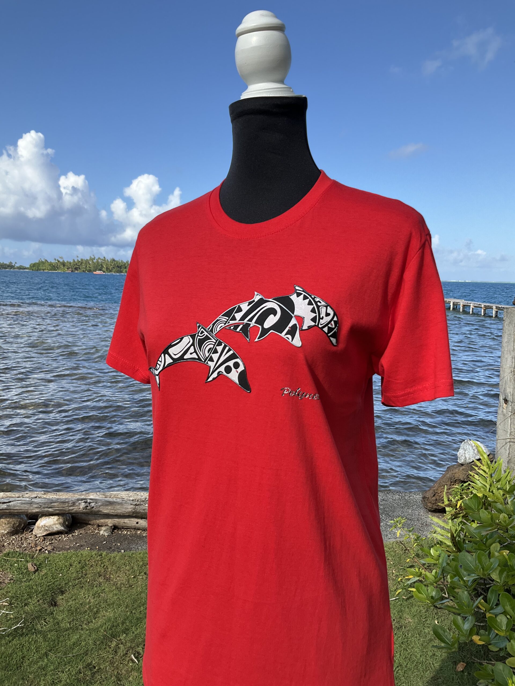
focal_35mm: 29
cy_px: 343
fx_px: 575
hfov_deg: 48.2
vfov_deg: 61.7
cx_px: 258
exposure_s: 1/1098
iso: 25
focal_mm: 3
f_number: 1.8
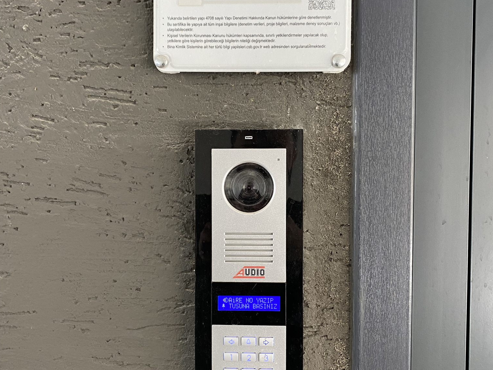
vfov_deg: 40.7
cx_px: 247
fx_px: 499
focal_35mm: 35
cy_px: 194
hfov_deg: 52.6
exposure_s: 1/91
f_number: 1.8
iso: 125
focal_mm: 4.25
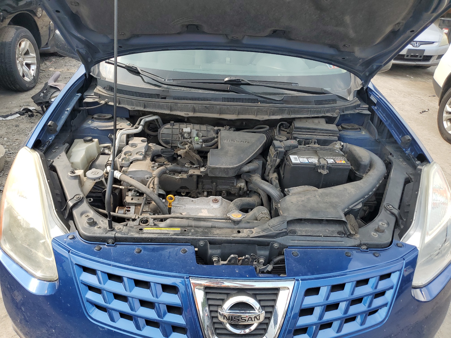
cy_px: 169
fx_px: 339
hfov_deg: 67.3
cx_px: 226
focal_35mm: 26
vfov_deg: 53.1
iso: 50
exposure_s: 1/714
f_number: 1.5
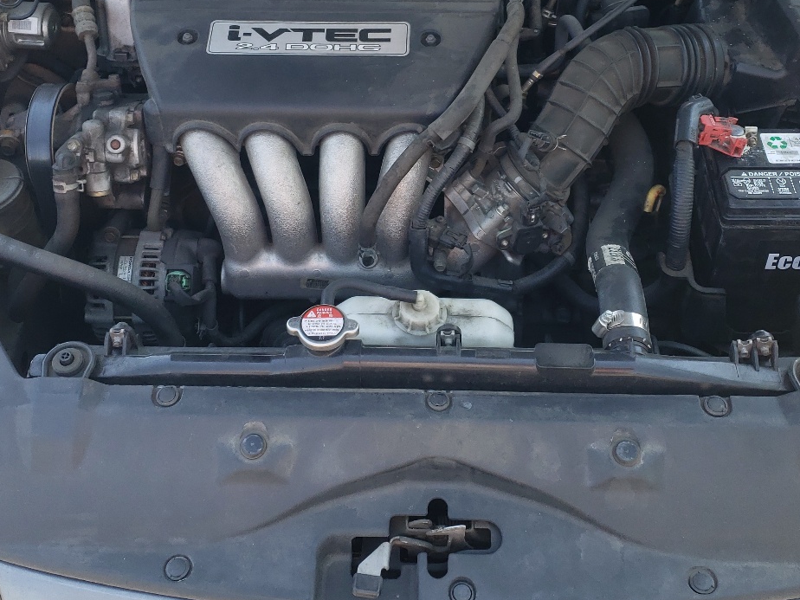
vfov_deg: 31.7
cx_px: 416
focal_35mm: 45
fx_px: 1040
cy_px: 157
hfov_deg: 42.1
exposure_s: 1/385
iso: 50
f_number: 1.5
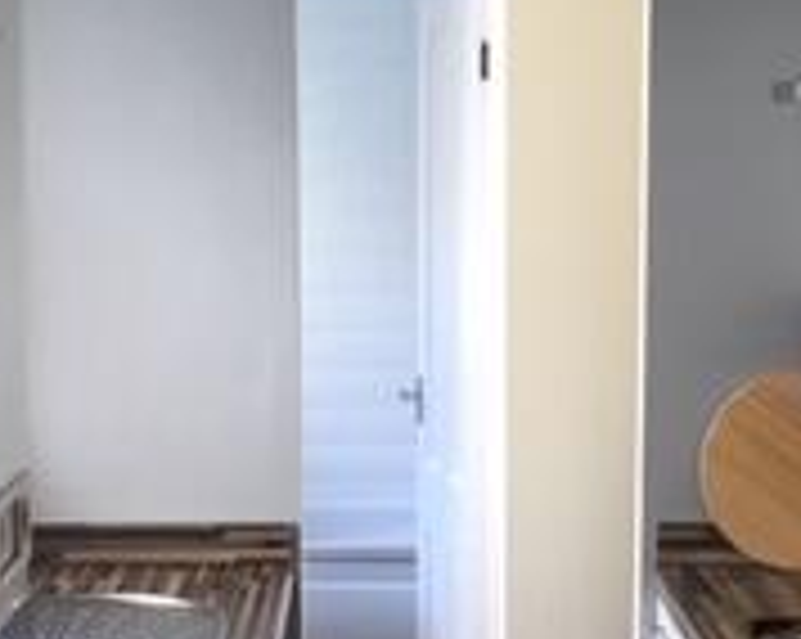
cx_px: 518
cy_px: 590
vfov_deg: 14.9
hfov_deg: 18.8
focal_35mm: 102
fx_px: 2415
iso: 64
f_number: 2.2
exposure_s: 1/33
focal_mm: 4.15
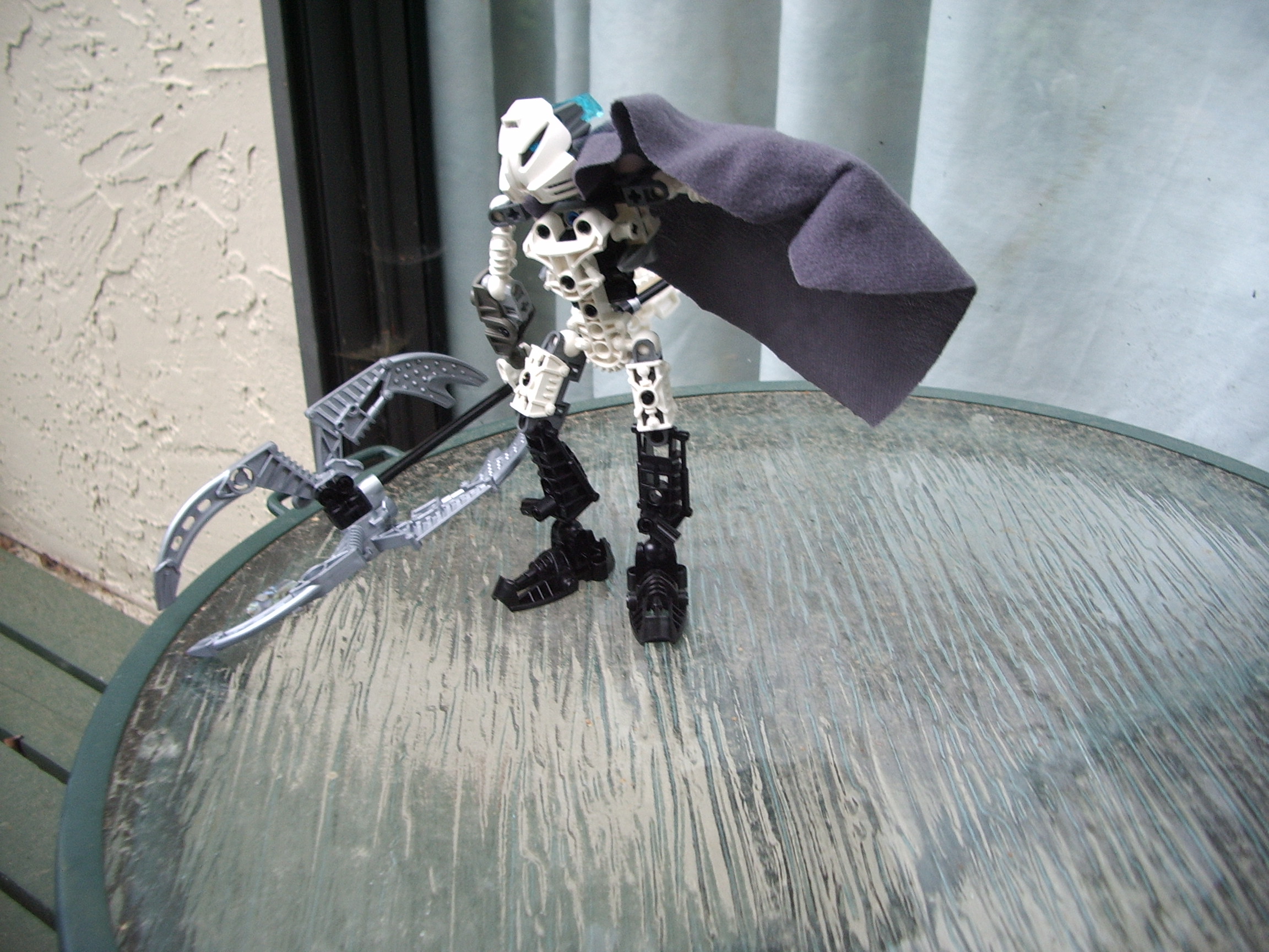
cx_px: 634
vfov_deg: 40.7
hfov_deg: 52.6
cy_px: 476
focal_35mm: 35
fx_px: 1283
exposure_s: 1/50
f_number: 2.6
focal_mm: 5.8
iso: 100
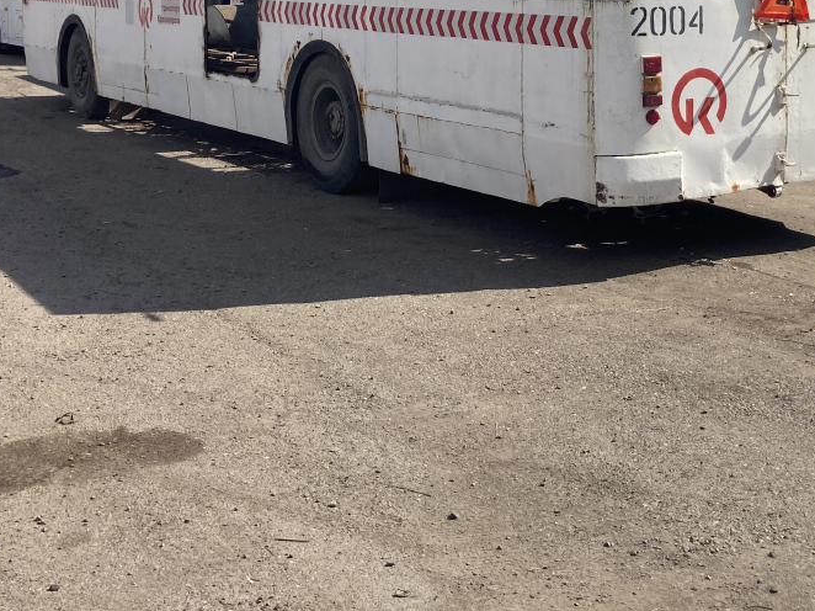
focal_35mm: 55
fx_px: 1294
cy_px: 12
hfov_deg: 34.8
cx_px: 511
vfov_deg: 25.3
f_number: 1.8
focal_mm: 3.99
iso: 25
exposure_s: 1/2667
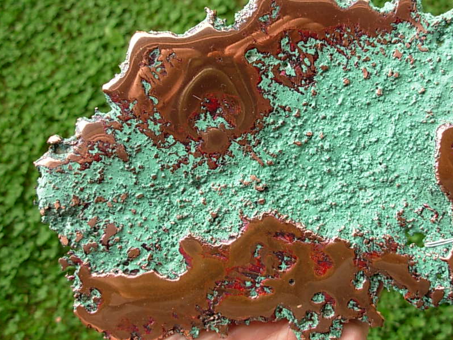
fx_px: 641
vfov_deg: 29.7
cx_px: 286
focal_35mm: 49
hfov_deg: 38.6
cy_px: 146
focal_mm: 6.3
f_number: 2.9
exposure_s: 1/203
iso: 50
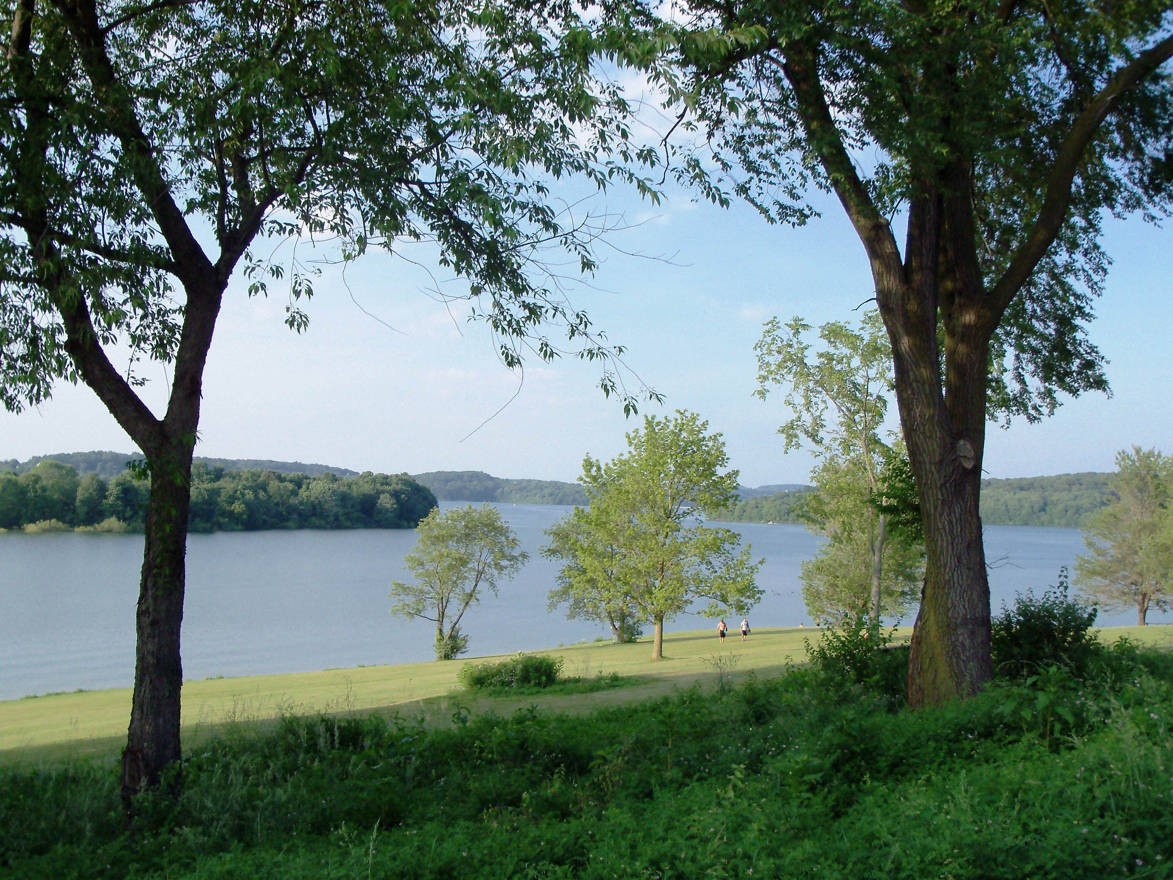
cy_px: 440
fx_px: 1186
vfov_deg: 40.7
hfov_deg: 52.6
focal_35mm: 35
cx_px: 586
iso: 80
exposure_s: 1/640
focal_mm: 6.3
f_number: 3
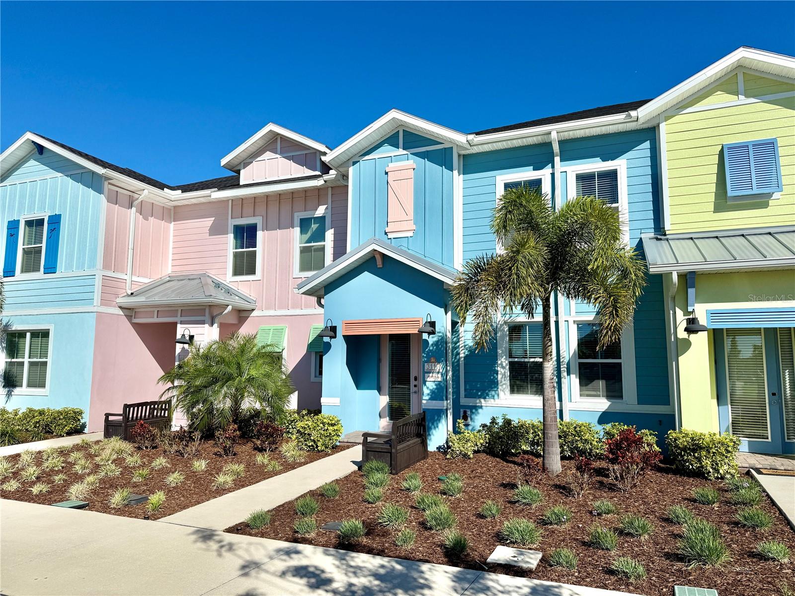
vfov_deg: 56.8
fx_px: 551
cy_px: 298
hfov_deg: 71.6
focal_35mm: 24
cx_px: 398
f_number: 1.78
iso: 80
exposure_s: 1/11905
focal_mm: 6.76
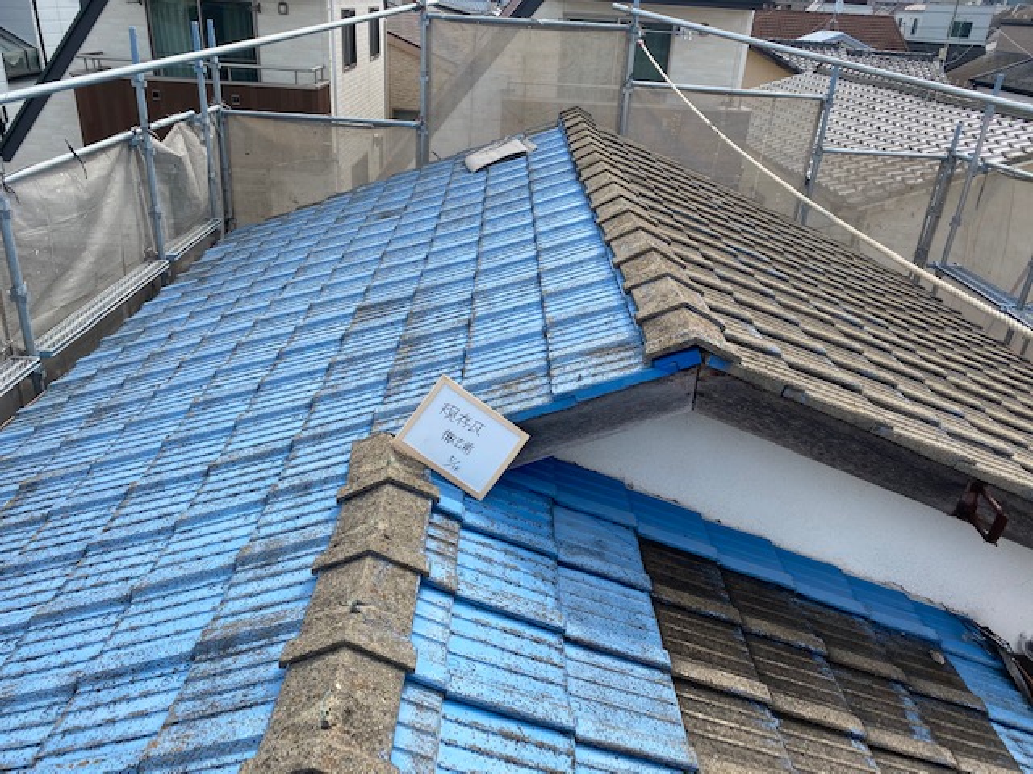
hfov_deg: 67.3
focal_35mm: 26
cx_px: 516
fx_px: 776
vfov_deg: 53.1
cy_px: 387
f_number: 1.8
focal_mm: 4.25
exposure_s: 1/2141
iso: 32
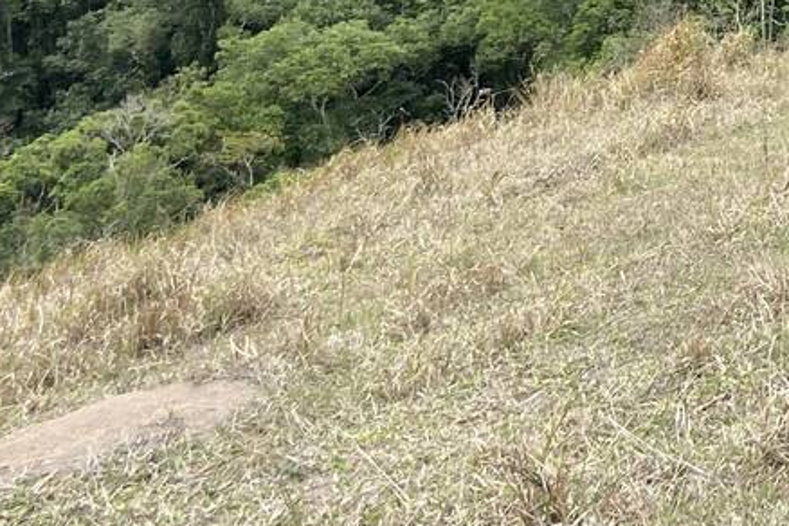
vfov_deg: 14.8
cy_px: -128
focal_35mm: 89
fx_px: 1950
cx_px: 993
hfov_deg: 21.0
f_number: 1.8
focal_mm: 4.25
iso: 32
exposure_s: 1/942
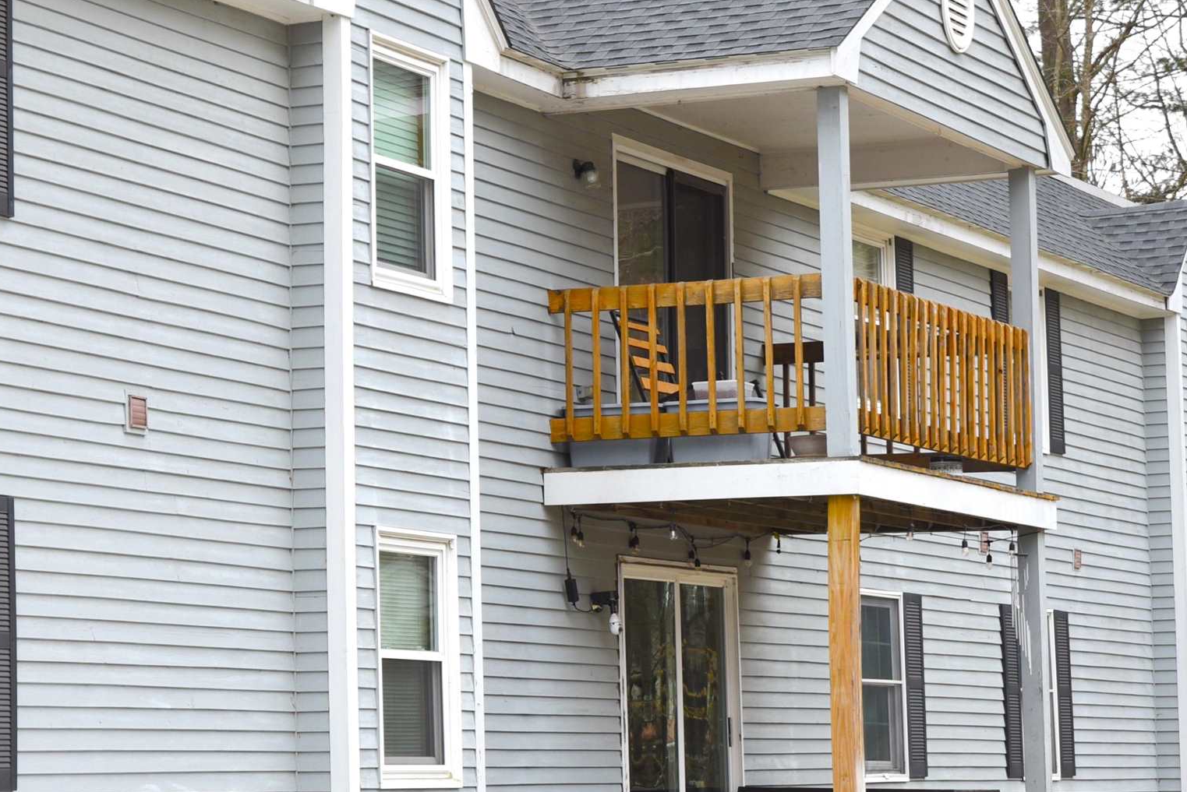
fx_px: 3991
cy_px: 396
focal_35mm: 121
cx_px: 327
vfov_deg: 11.3
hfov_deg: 16.8
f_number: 4.5
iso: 160
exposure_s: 1/400
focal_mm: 60
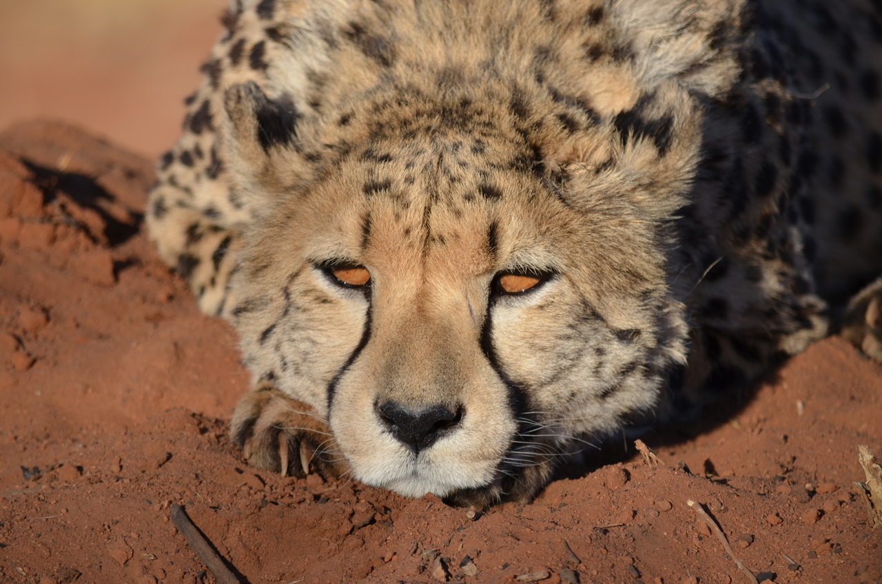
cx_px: 441
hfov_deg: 4.6
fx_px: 11003
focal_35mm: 450
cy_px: 292
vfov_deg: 3.0
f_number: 6.3
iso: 200
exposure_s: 1/640
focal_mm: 300
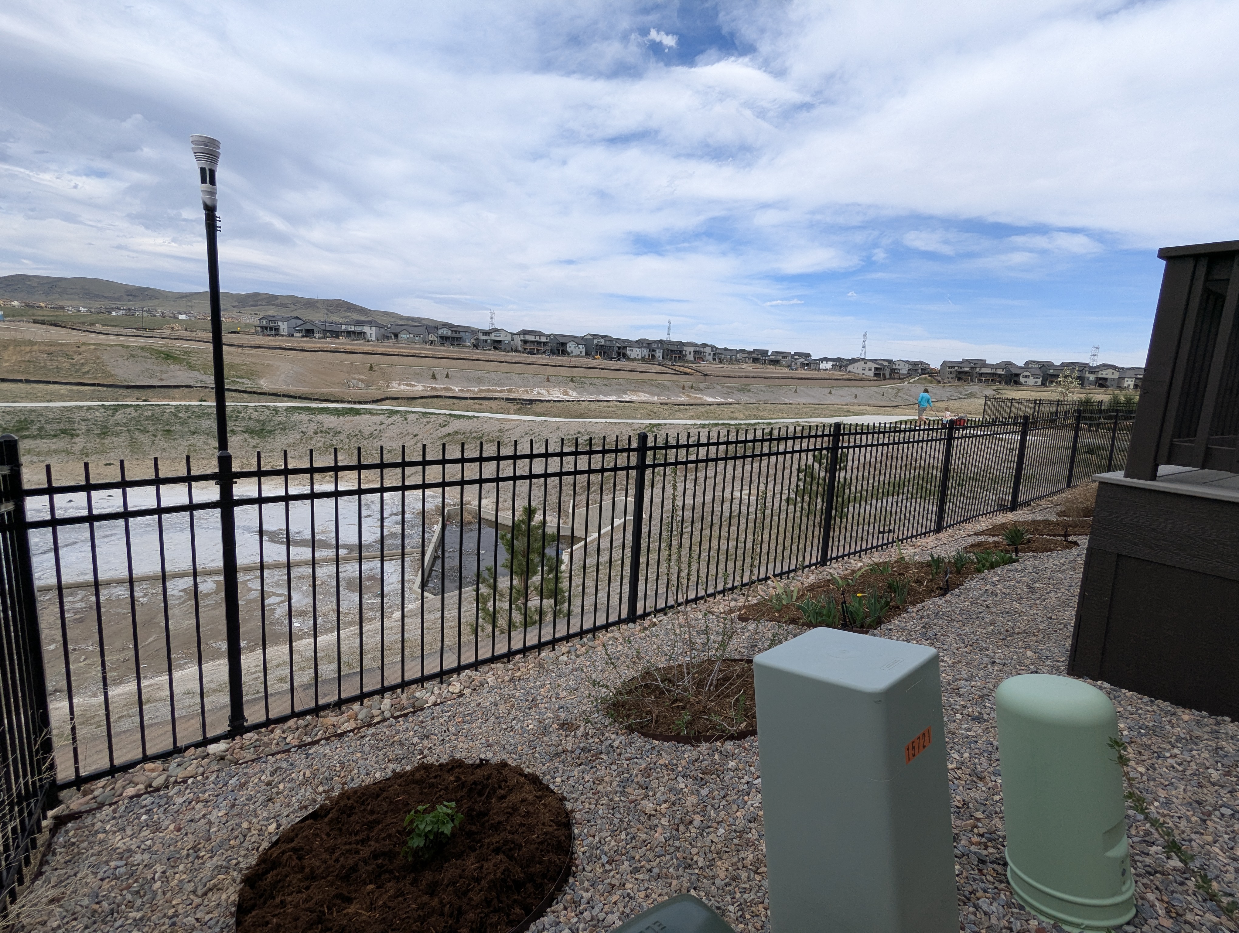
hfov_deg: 94.4
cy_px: 466
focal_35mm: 16
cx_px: 620
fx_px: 573
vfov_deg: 78.2
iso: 54
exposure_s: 1/1431
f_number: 2.2
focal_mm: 2.35
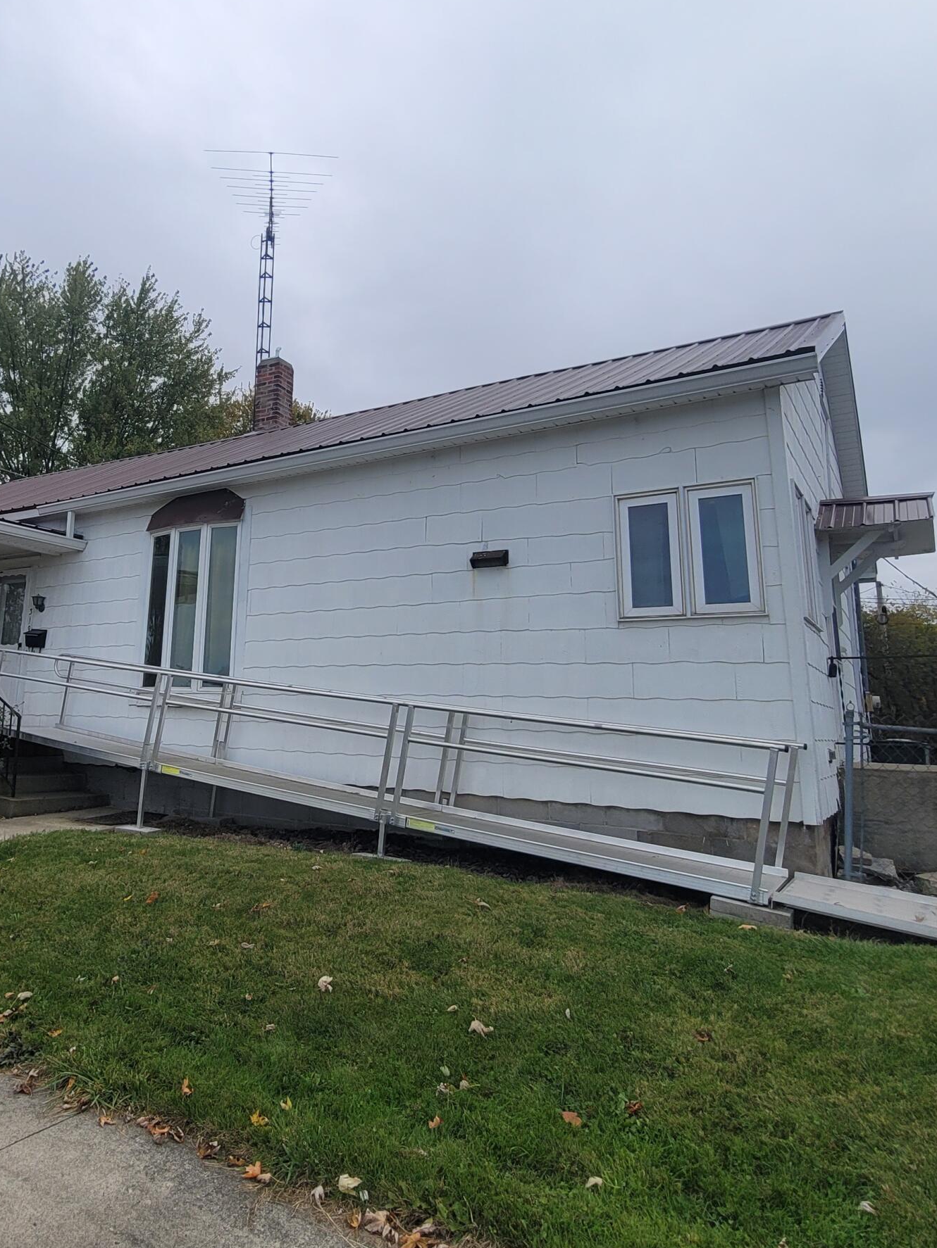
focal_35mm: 22
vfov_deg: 76.1
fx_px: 794
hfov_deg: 58.3
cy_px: 557
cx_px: 249
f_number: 2.2
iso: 50
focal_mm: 2.2
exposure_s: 1/1628
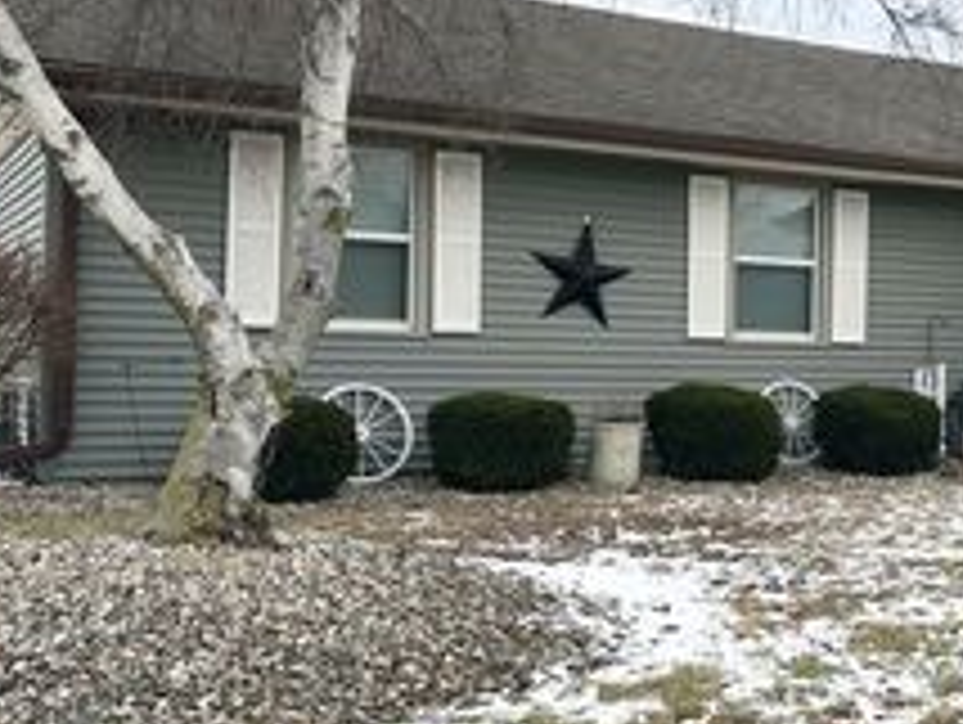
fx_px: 1560
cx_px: 914
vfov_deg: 26.1
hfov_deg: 32.2
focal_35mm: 56
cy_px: 335
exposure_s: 1/144
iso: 64
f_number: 1.78
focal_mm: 6.86
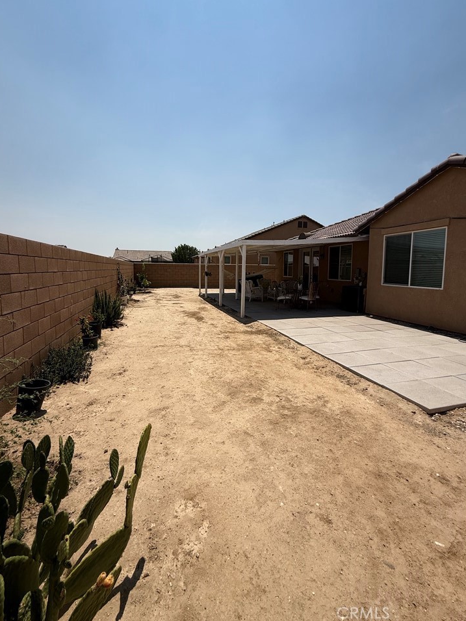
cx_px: 232
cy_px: 290
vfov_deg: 98.0
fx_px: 269
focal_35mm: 15
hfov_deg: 81.7
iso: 50
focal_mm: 2.22
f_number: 2.2
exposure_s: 1/5155
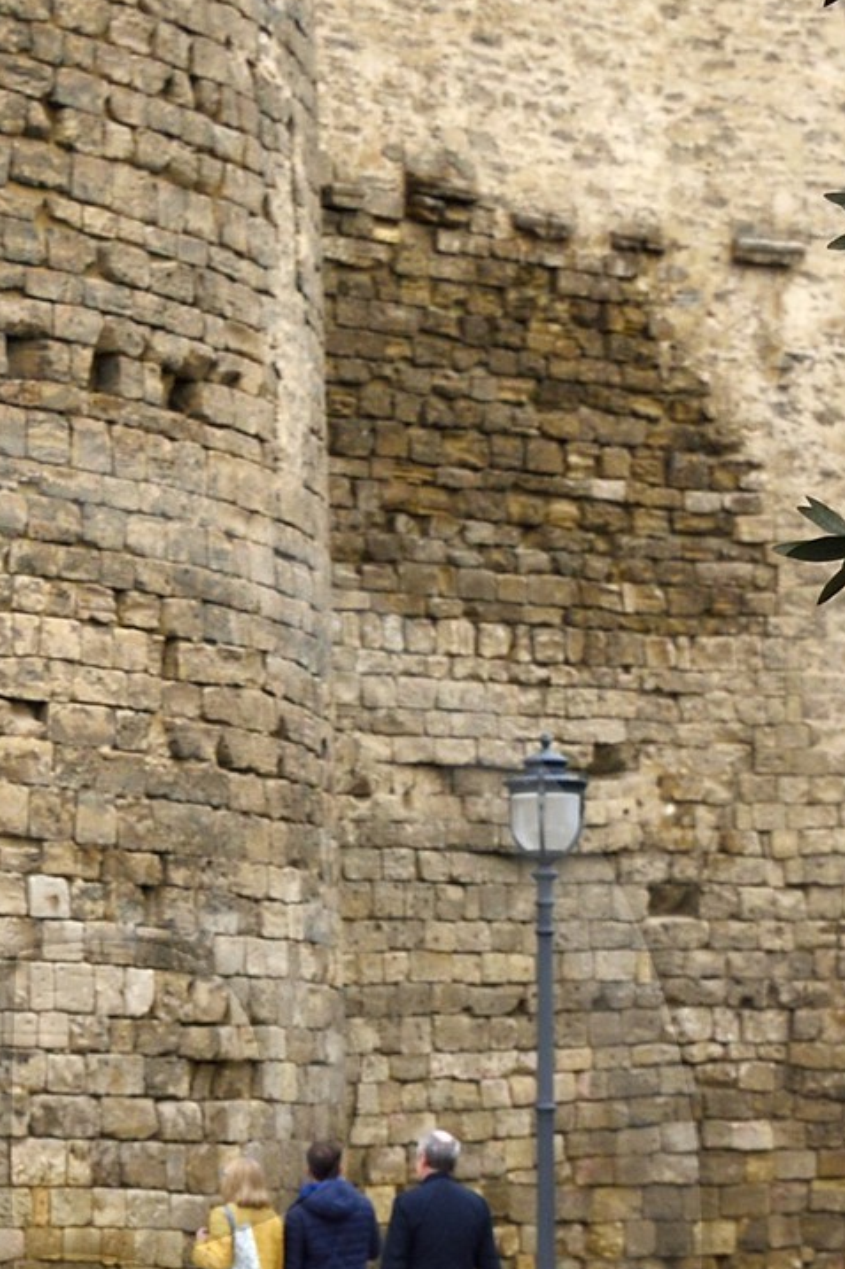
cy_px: 1255
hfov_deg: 11.8
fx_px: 4015
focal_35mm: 114
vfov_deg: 17.5
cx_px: -122
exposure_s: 1/160
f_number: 6.3
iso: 800
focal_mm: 34
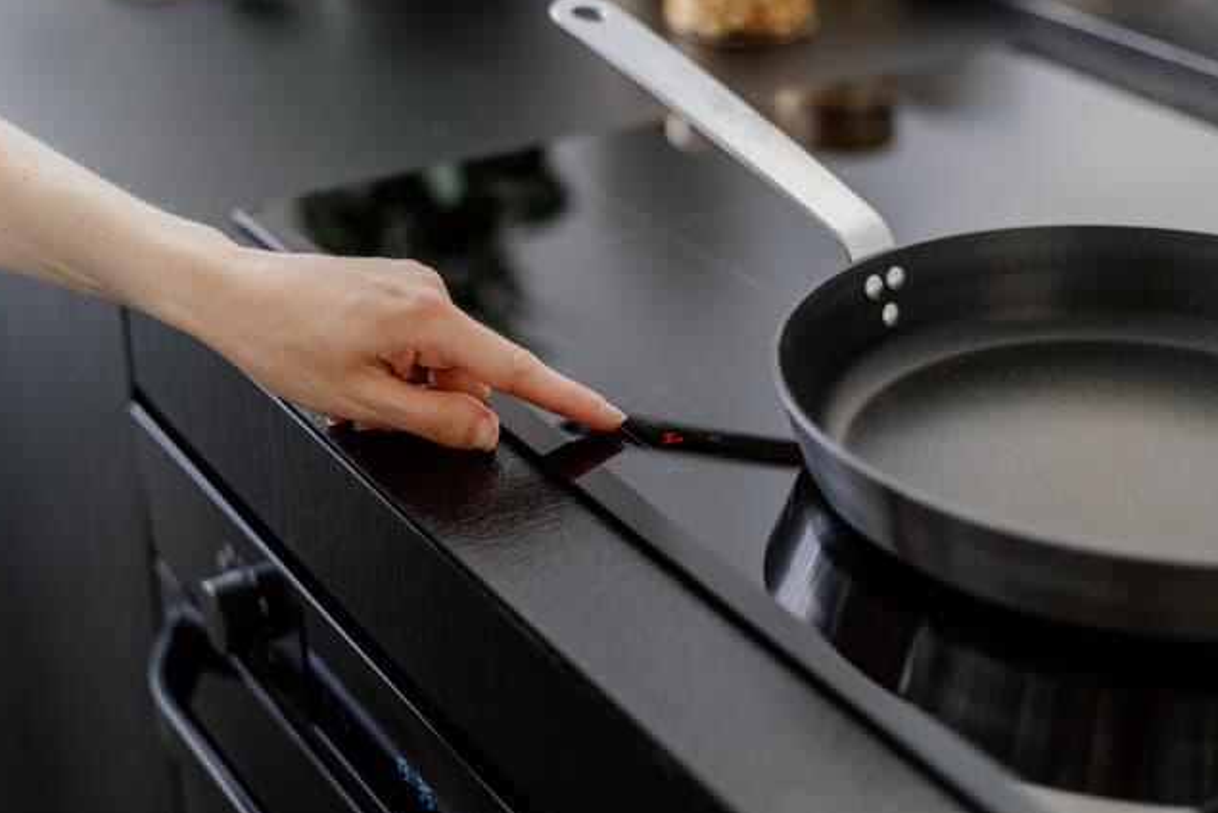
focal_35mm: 57
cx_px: 579
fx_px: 1929
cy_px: 384
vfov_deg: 23.8
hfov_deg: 35.0
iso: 320
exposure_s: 1/100
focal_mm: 50
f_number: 2
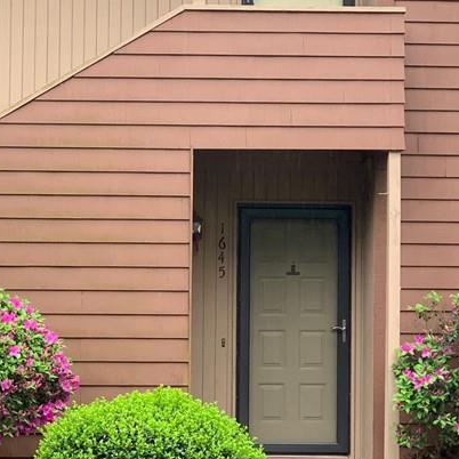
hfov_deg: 14.9
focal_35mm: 117
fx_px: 1755
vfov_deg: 14.9
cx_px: 191
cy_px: 183
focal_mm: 6
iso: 64
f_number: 2.4
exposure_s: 1/122
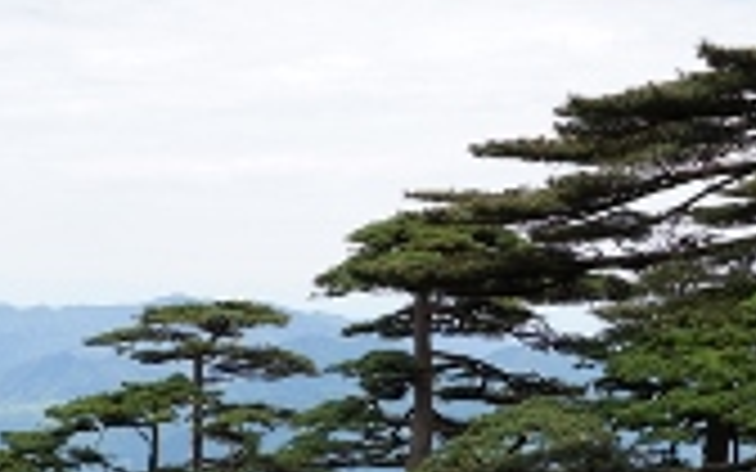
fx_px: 1648
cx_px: 495
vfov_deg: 16.3
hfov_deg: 25.7
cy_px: 339
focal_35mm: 80
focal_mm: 22
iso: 100
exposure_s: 1/125
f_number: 9
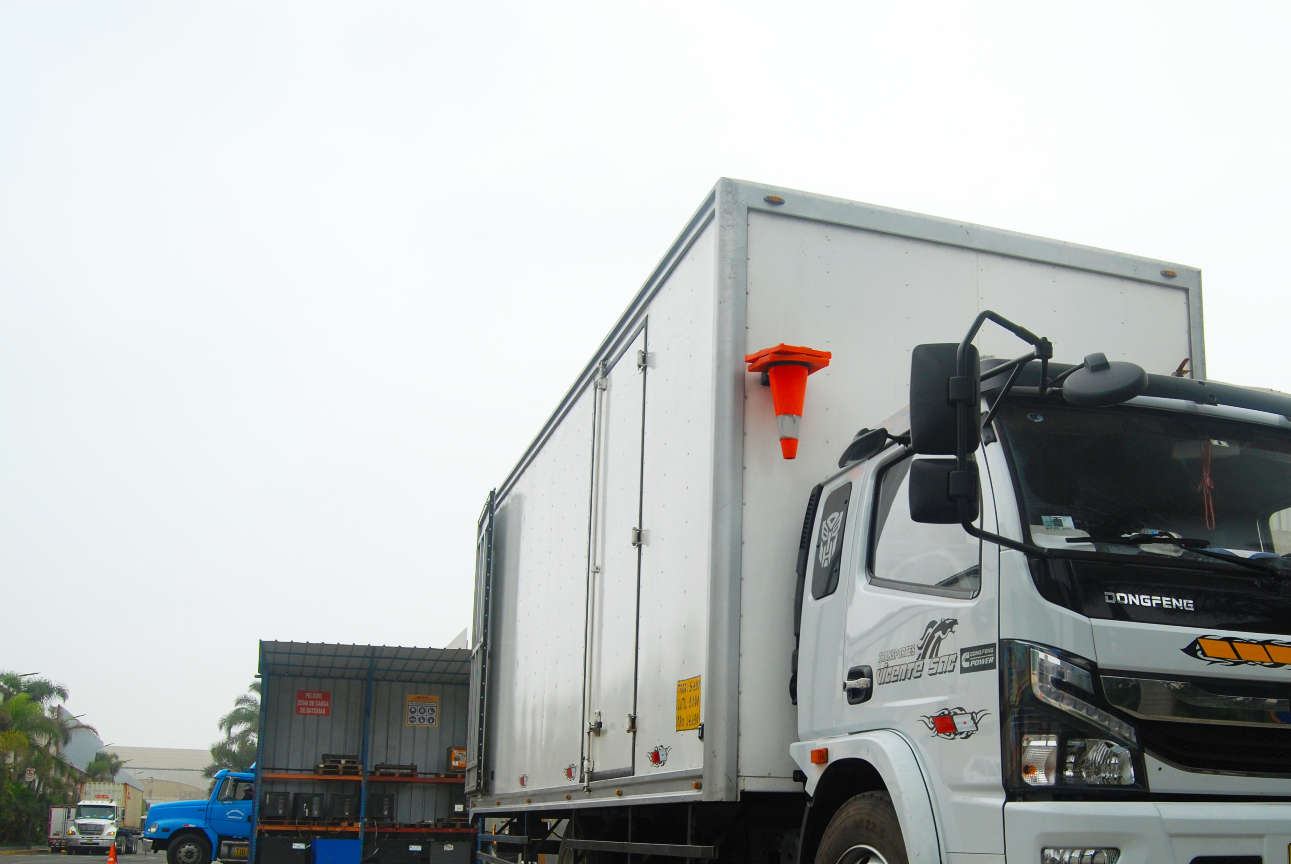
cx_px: 794
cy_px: 558
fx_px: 1293
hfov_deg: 52.6
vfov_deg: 36.7
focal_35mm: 36
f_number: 5.6
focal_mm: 18
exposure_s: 1/125
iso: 200
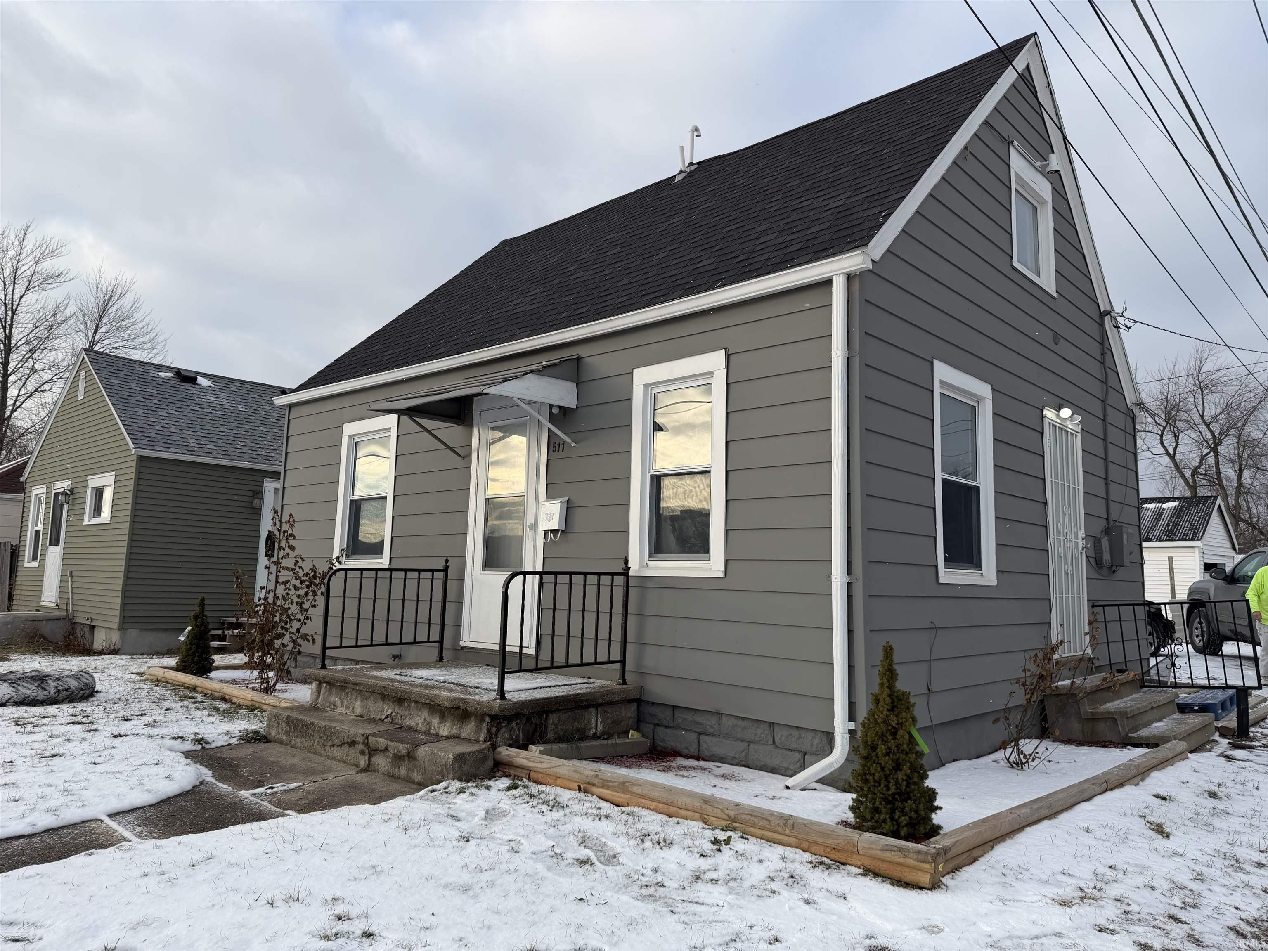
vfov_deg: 56.8
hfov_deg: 71.6
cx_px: 634
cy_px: 476
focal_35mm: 24
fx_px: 879
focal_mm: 6.76
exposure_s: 1/1949
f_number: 1.78
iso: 80
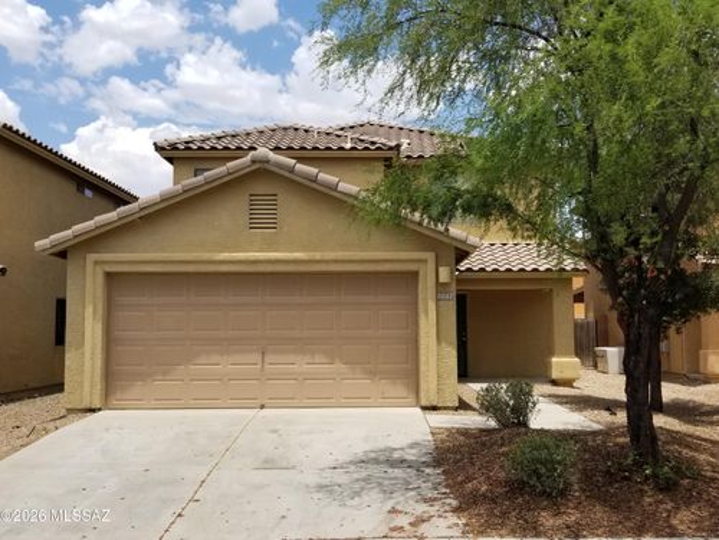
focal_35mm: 26
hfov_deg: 67.3
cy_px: 270
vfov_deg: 53.1
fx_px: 540
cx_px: 360
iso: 50
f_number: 1.7
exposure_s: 1/2762
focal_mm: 4.3
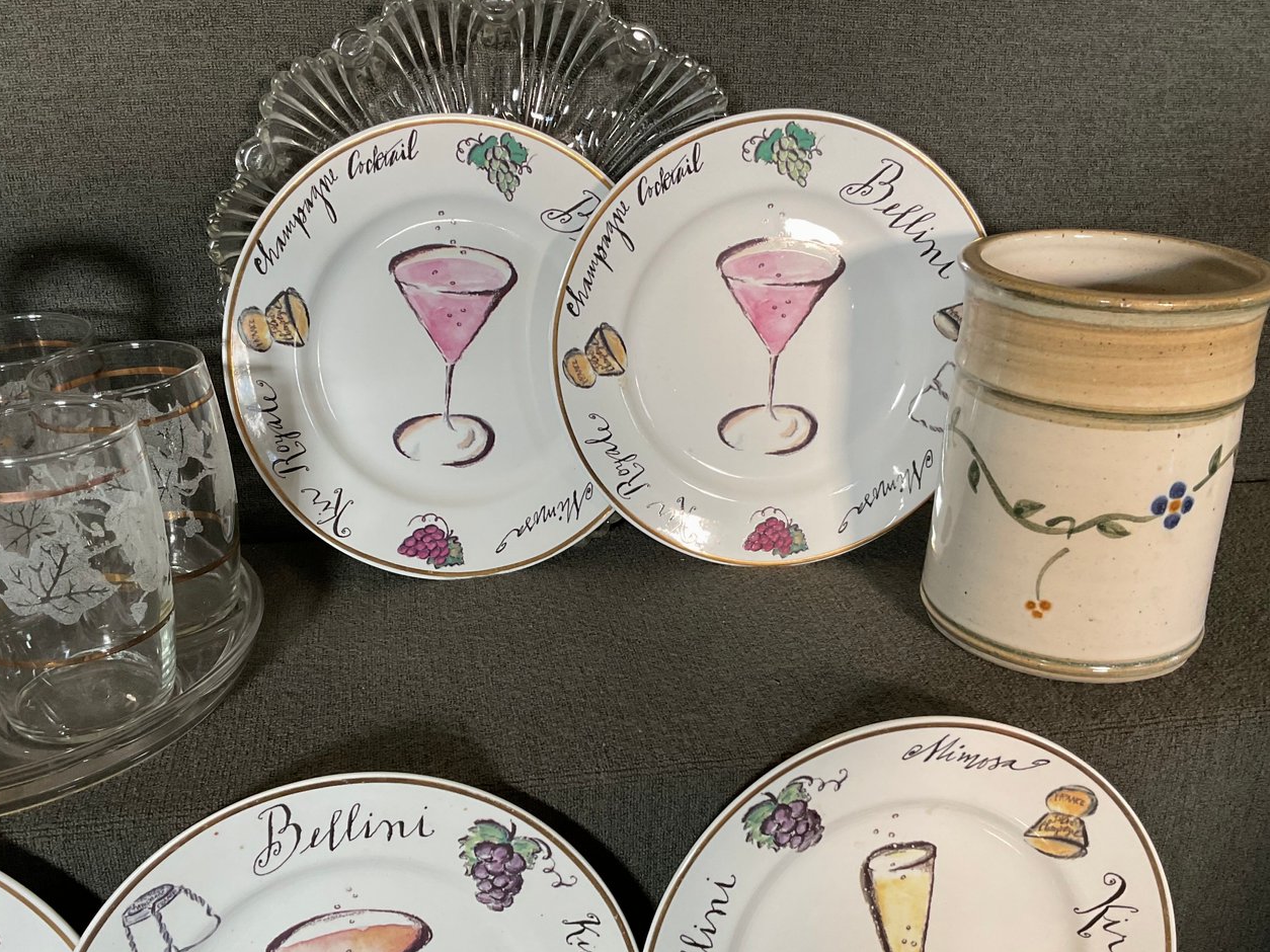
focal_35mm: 35
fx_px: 1284
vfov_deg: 40.6
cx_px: 579
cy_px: 524
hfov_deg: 52.6
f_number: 1.8
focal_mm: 3
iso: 50
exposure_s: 1/50
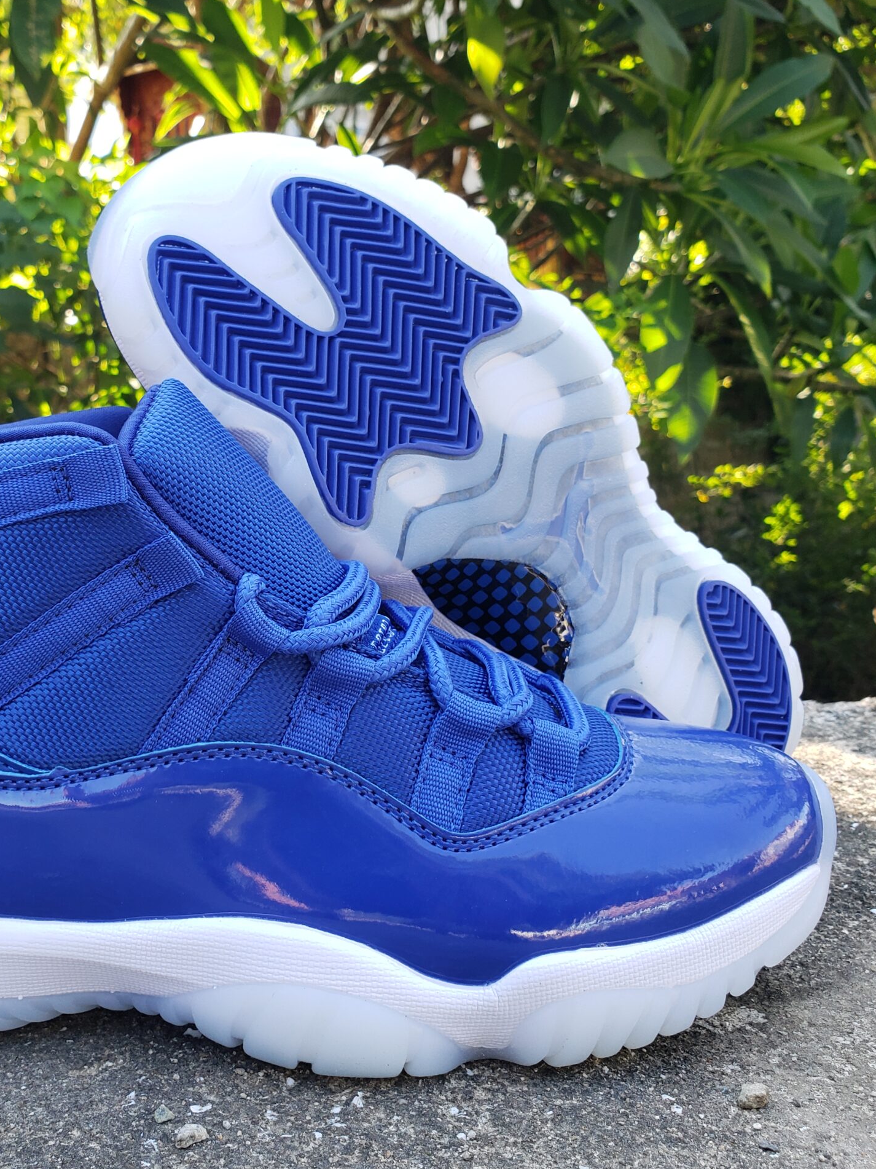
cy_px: 582
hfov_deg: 39.7
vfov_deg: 52.6
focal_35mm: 35
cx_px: 232
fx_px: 1181
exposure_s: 1/120
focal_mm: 4.3
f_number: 2.4
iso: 80
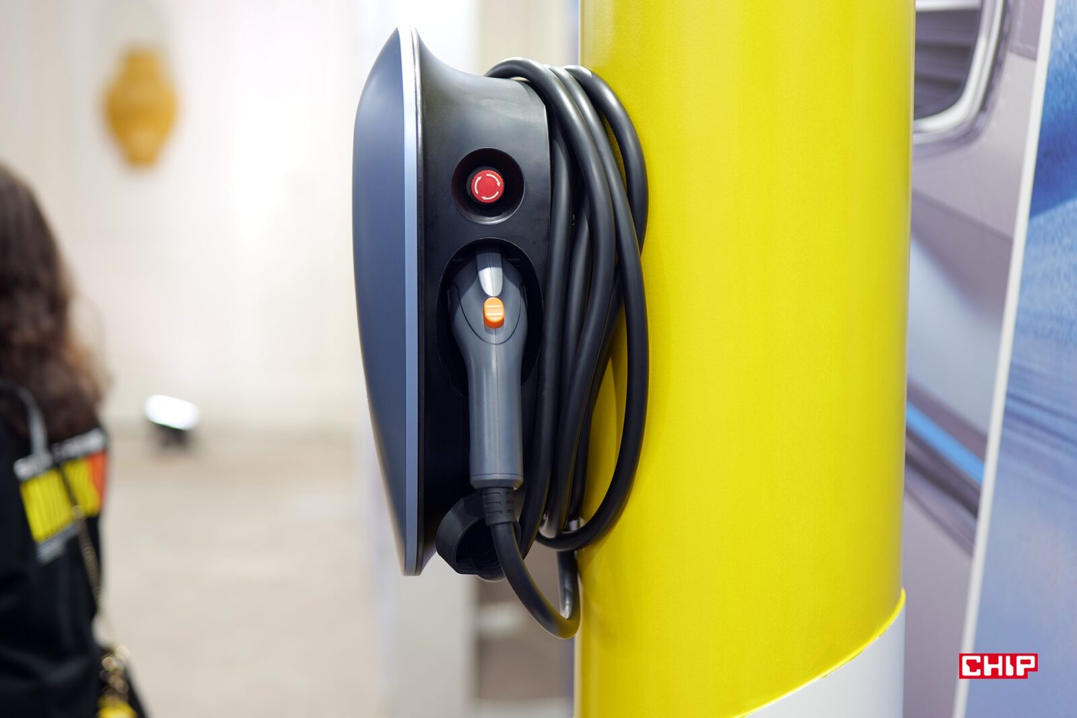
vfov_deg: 27.0
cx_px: 538
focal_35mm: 50
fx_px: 1496
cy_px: 359
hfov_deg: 39.6
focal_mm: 50
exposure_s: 1/50
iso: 640
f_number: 2
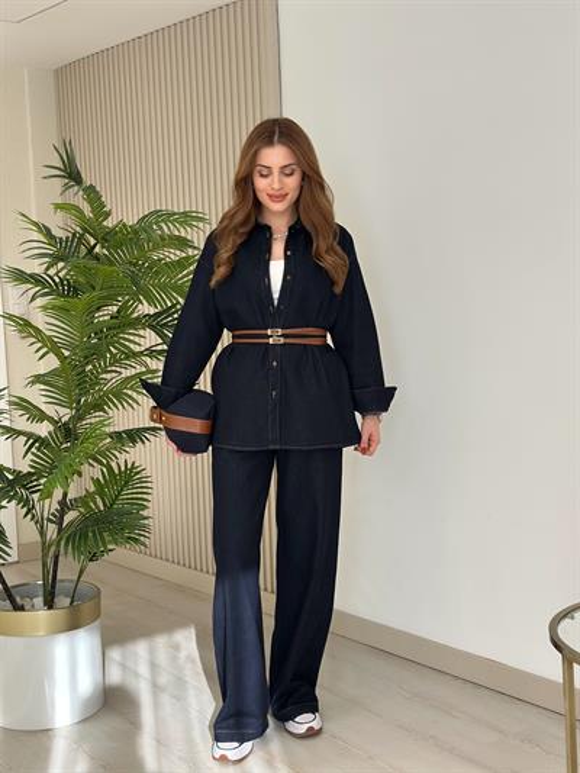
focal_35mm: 48
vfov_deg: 39.6
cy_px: 386
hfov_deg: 30.3
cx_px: 290
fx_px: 1072
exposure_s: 1/365
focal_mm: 6.86
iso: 80
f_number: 1.78
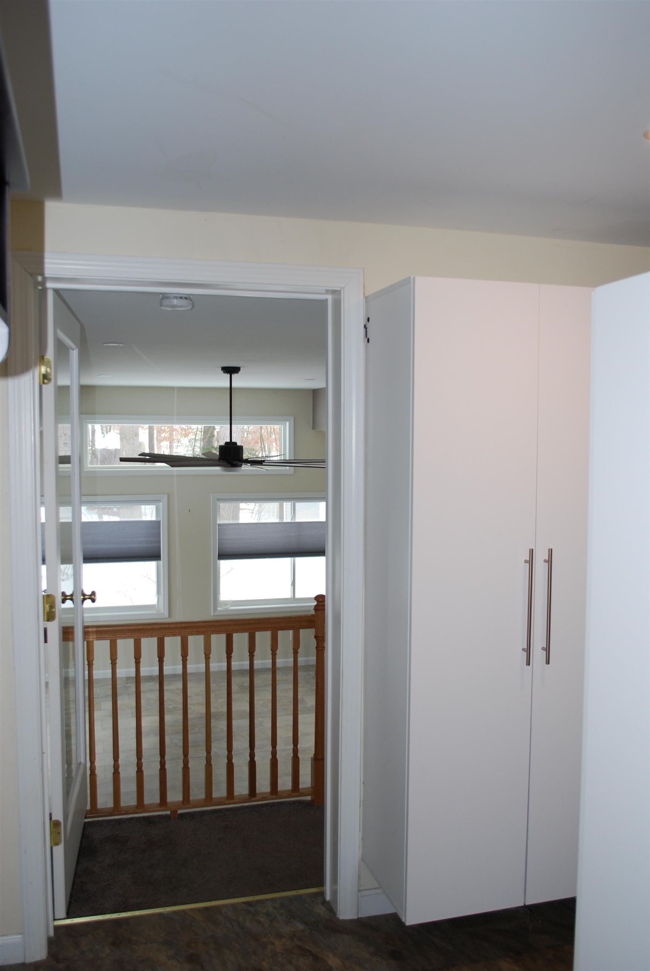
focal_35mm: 33
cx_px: 325
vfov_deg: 57.2
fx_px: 891
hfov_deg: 40.1
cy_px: 486
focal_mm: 22
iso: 200
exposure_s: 1/60
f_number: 4
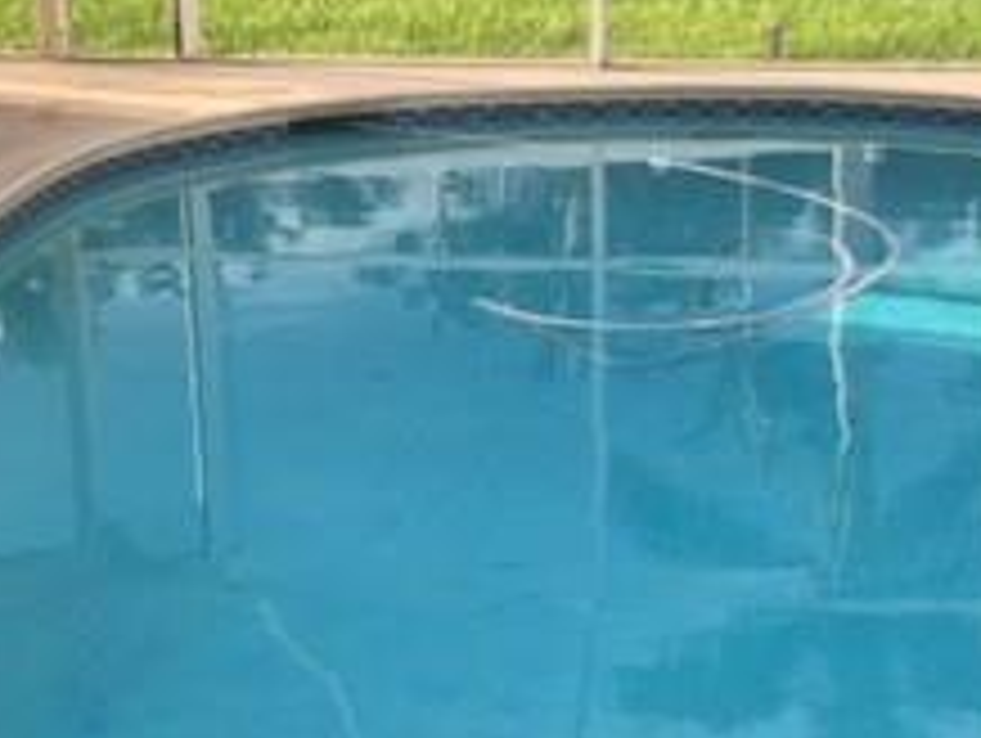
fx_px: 2412
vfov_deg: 17.3
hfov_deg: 23.0
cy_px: 526
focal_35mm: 85
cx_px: 540
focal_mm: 4.15
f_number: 2.2
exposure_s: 1/324
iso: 32
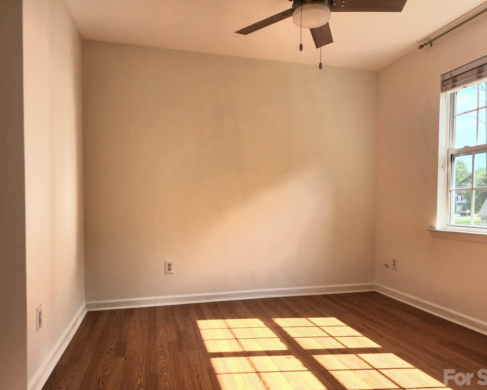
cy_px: 209
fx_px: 375
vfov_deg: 54.9
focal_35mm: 26
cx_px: 253
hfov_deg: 66.0
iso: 16
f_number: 1.8
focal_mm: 6.4
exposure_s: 1/182
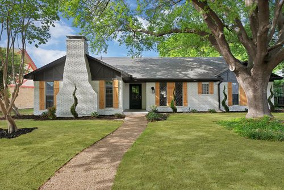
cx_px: 142
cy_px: 95
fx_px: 166
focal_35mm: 21
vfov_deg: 59.6
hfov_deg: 81.2
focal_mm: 21
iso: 640
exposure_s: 1/250
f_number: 7.1
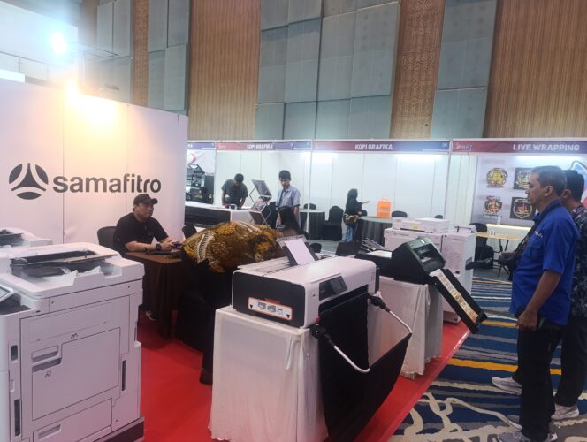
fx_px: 391
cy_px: 221
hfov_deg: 73.8
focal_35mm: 23
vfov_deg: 59.0
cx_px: 294
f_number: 1.6
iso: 1000
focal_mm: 6.14
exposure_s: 1/60
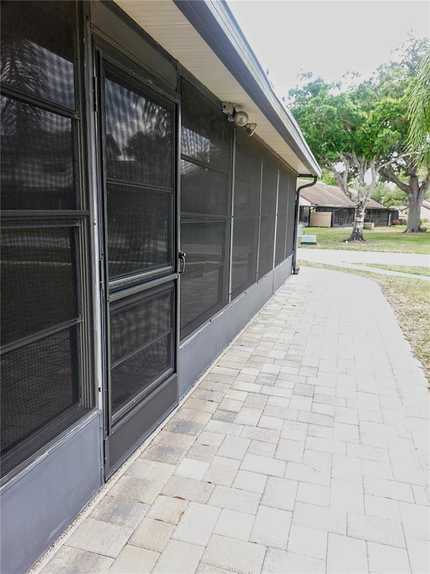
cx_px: 215
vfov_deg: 71.6
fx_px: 398
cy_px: 287
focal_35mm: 24
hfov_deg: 56.8
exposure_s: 1/127
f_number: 1.8
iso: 25
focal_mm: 5.23
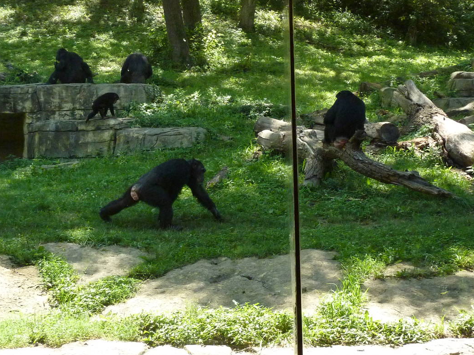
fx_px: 780
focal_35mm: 57
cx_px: 251
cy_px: 172
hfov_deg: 33.8
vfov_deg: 25.7
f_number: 3.6
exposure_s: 1/500
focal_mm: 6.1
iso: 400
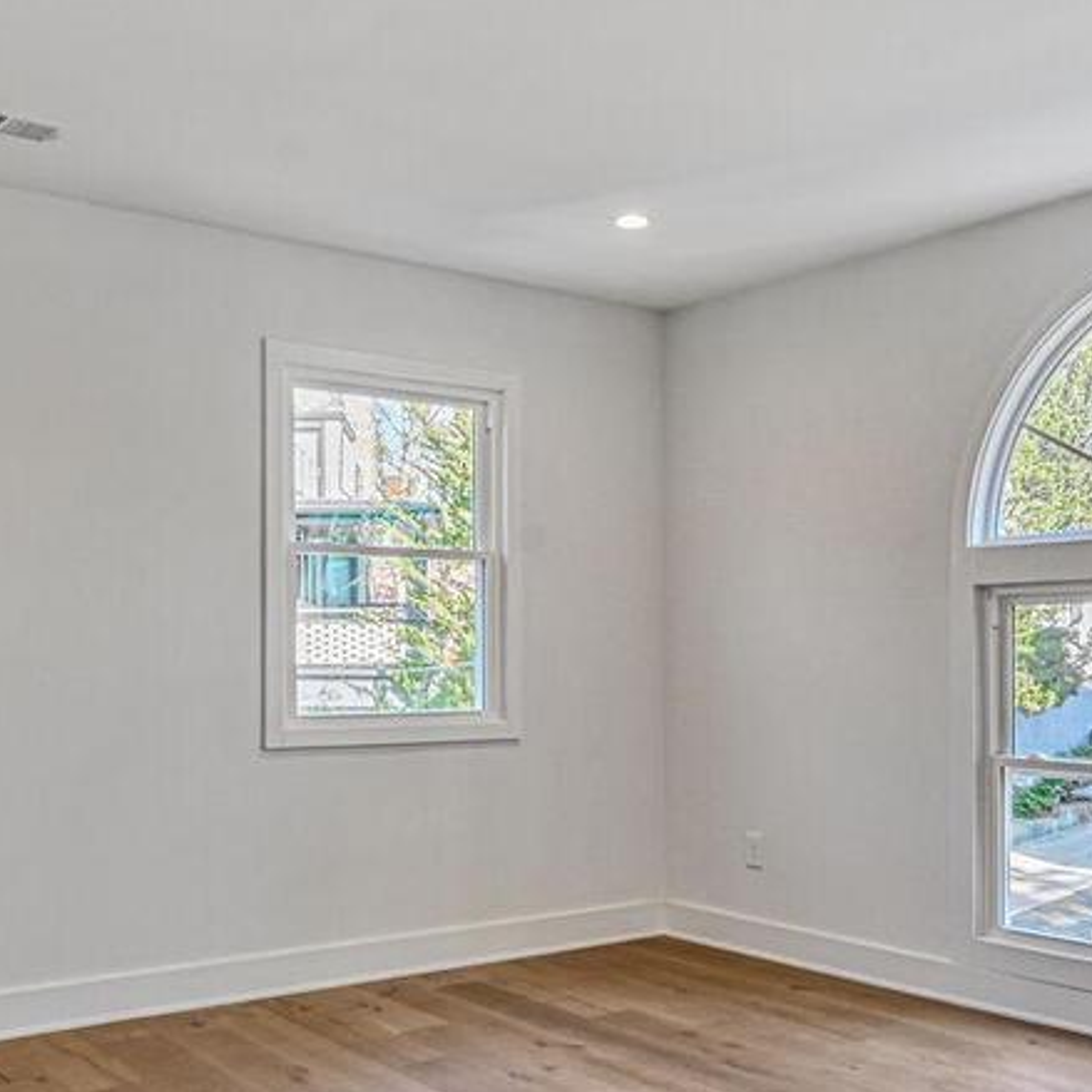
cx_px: 587
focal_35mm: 39
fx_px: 1392
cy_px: 706
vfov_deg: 42.4
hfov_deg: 42.8
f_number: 9
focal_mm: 14
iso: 200
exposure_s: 1/8
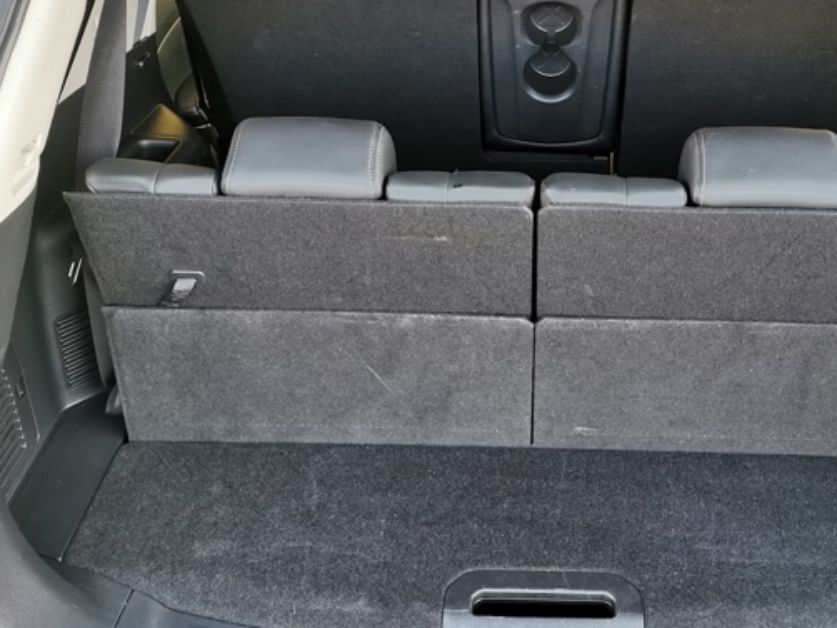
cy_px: 247
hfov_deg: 43.4
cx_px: 539
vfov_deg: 33.5
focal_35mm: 43
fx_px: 1040
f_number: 1.8
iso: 200
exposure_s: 1/100
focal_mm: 5.58
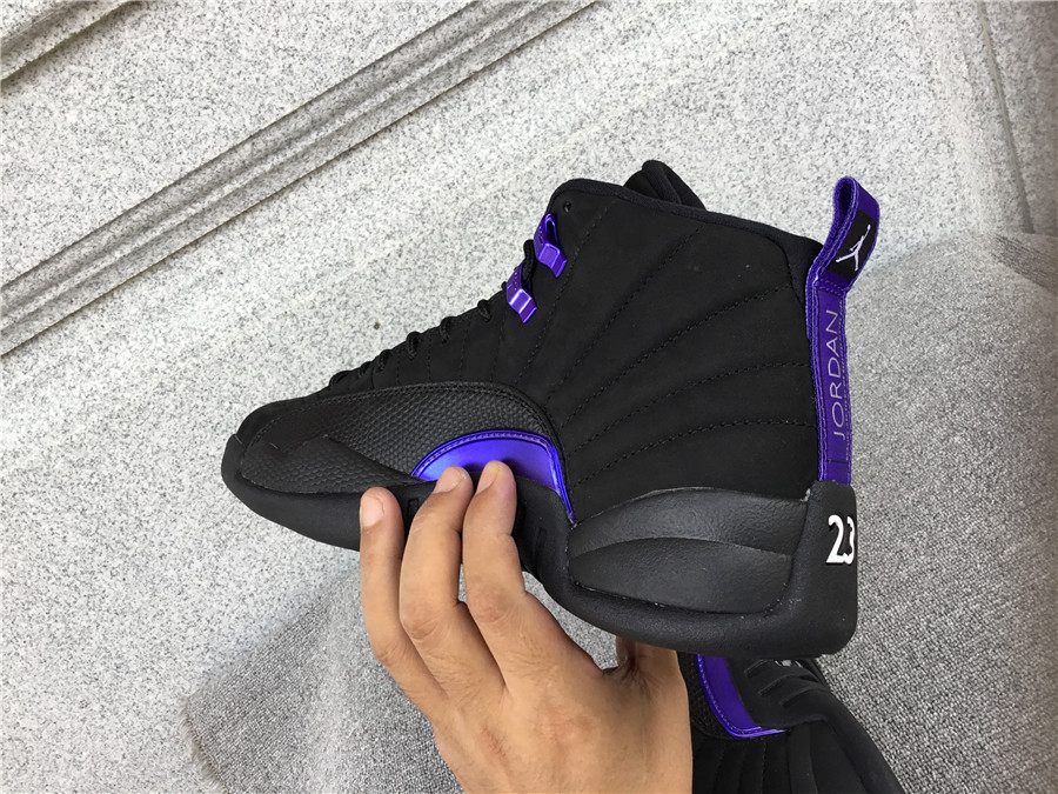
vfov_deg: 45.4
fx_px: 947
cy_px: 397
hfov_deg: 58.4
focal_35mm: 31
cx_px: 529
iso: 25
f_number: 2.4
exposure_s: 1/140
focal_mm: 3.3
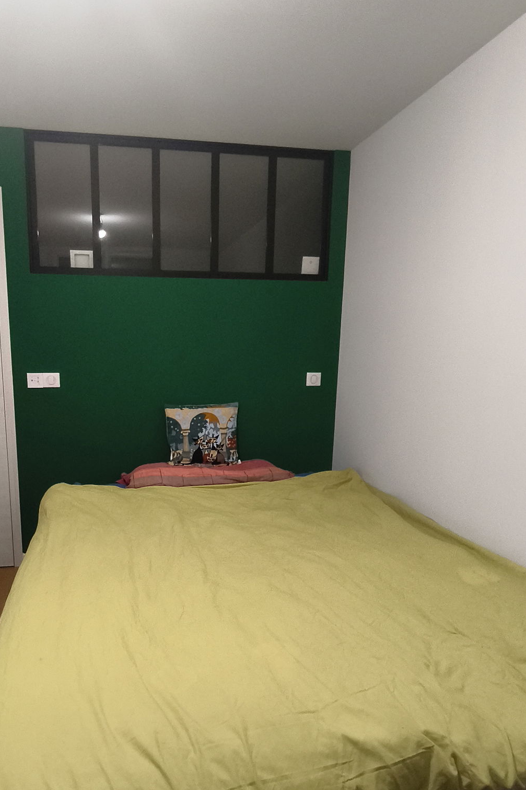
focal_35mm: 22
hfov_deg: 56.4
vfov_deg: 78.4
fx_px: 482
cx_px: 190
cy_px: 427
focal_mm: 1.65
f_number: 2.2
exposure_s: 1/33.3
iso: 400
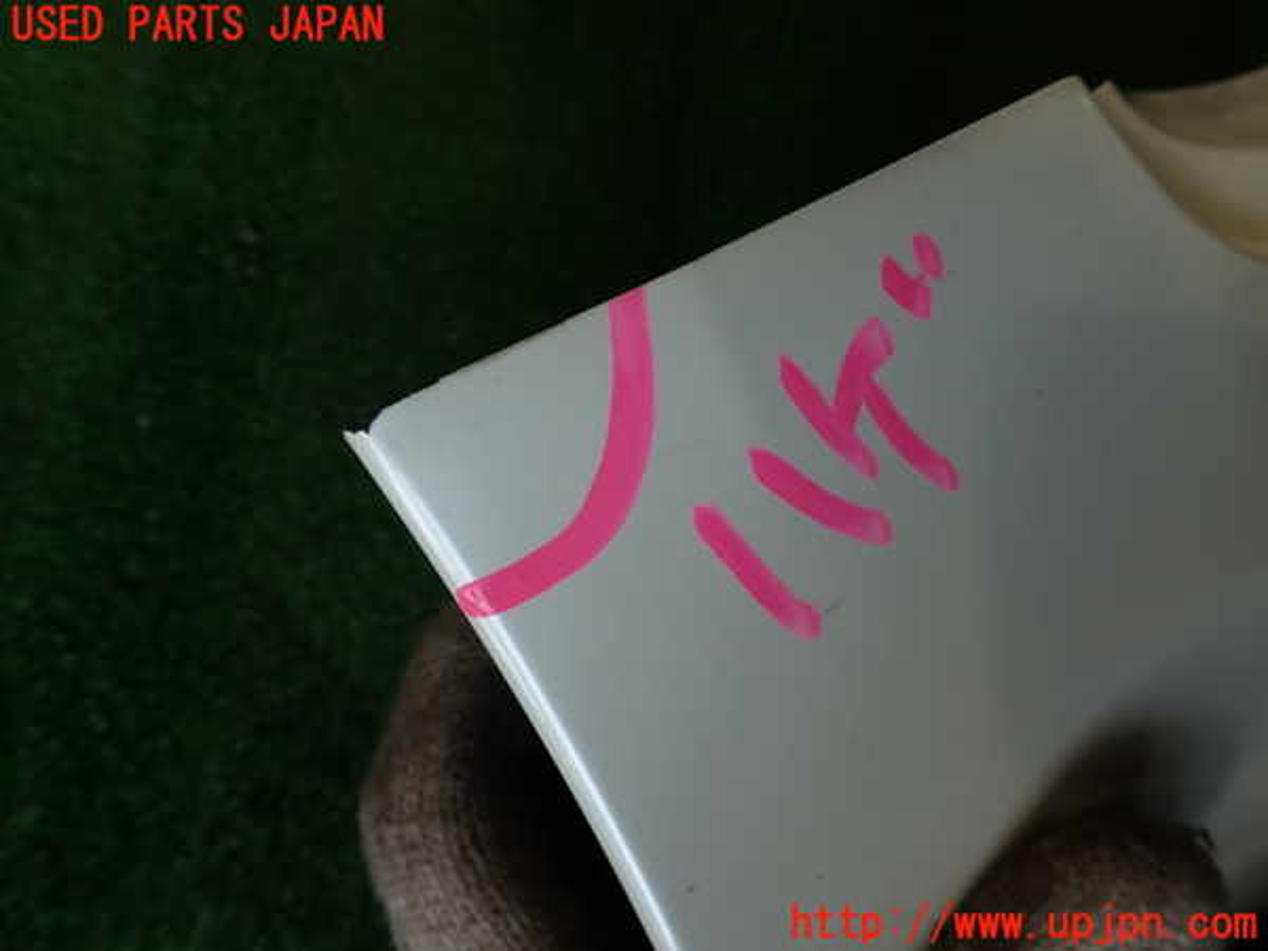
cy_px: 476
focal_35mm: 25
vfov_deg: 54.9
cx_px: 634
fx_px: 916
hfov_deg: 69.4
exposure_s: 1/80
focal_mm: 4.5
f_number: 2.8
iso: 100
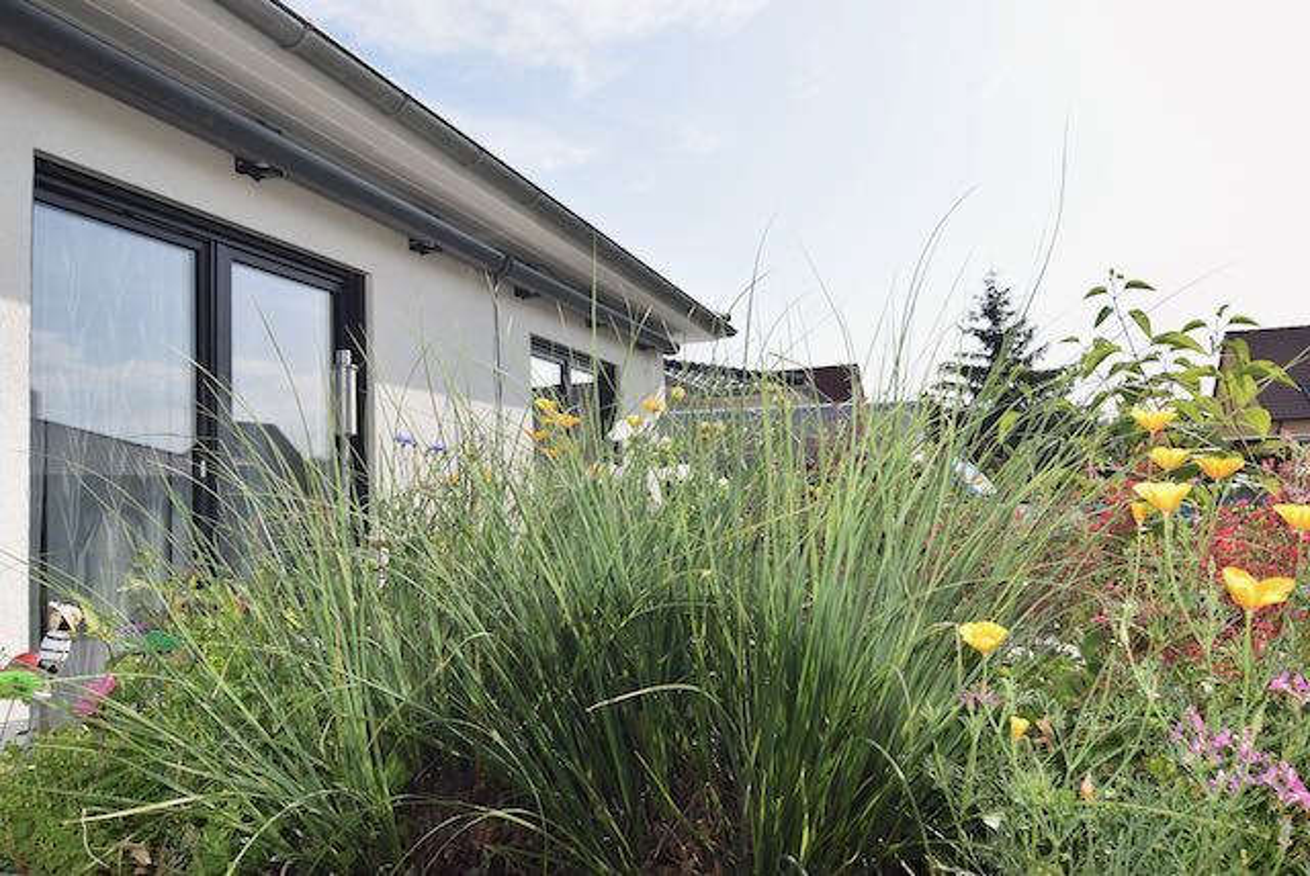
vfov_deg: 53.2
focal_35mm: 24
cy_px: 438
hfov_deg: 73.7
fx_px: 874
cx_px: 655
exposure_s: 1/200
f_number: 11
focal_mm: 16
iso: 100
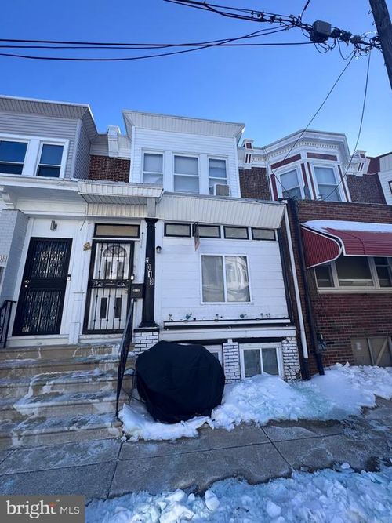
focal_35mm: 14
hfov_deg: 85.7
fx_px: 211
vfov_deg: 102.1
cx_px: 196
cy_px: 262
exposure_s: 1/1277
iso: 50
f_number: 2.2
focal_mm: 2.22
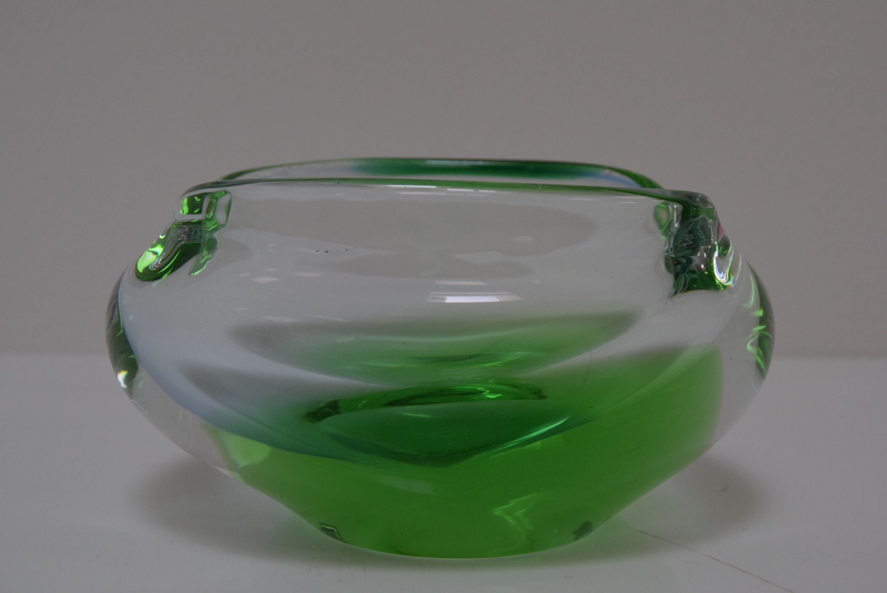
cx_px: 444
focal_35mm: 57
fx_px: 1405
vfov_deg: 23.8
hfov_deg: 35.0
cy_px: 296
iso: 1600
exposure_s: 1/320
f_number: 9
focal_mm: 38
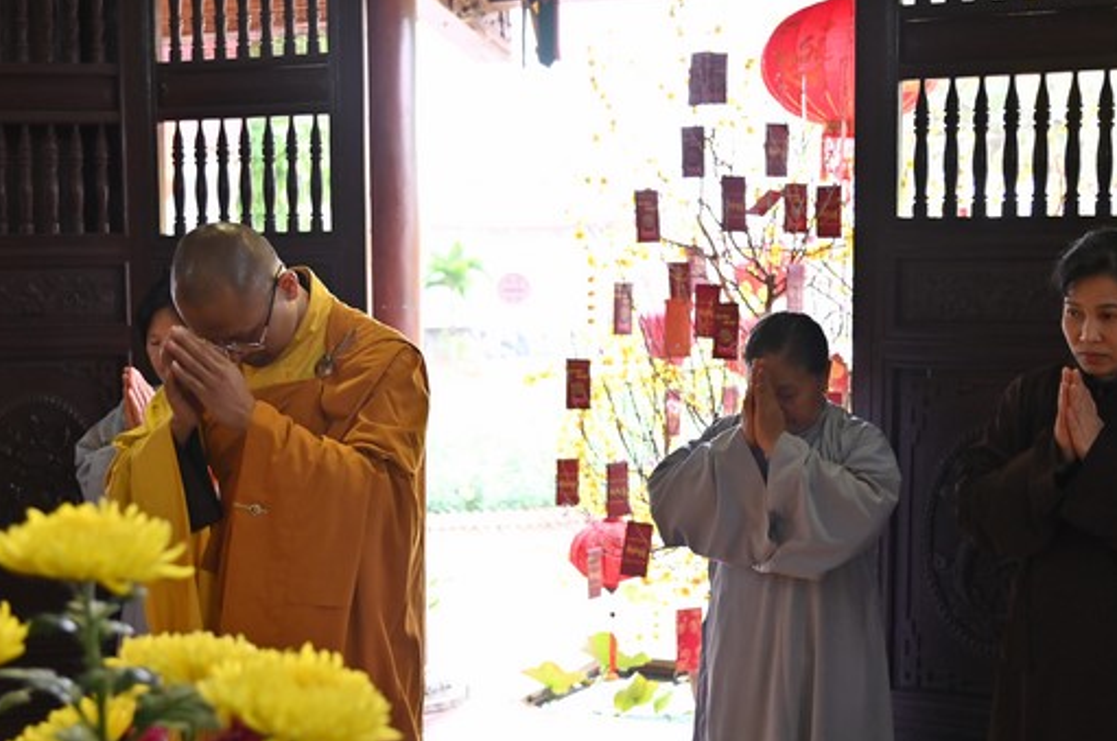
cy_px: 466
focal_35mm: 56
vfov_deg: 24.0
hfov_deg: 35.7
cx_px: 564
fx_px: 1735
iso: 1600
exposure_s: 1/160
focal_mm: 44
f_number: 4
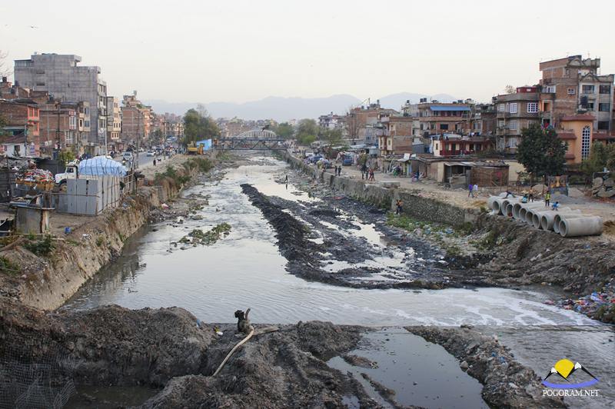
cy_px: 204
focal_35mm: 42
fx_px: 717
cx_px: 308
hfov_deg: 46.4
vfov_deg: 31.8
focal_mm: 28
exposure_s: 1/50
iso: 250
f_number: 4.5
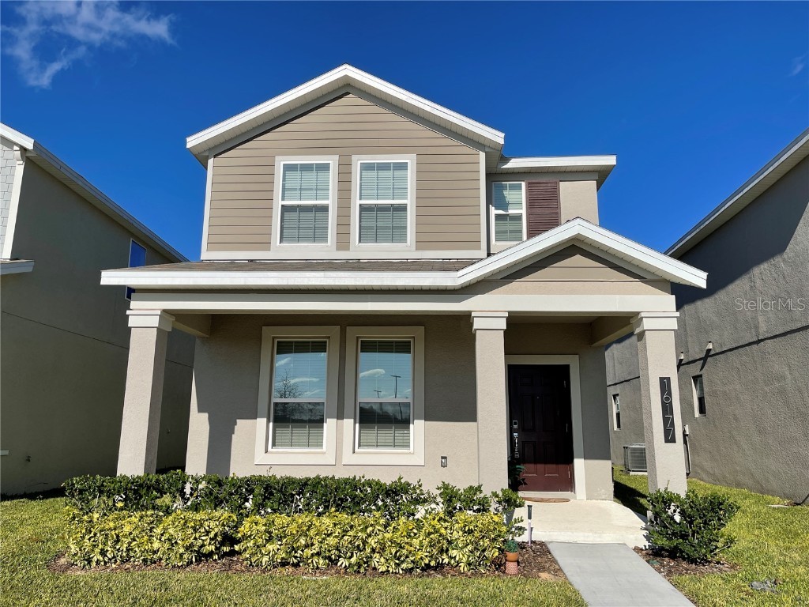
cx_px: 404
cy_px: 304
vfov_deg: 53.1
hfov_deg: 67.3
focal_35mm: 26
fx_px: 608
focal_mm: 5.1
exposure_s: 1/7937
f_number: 1.6
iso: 32
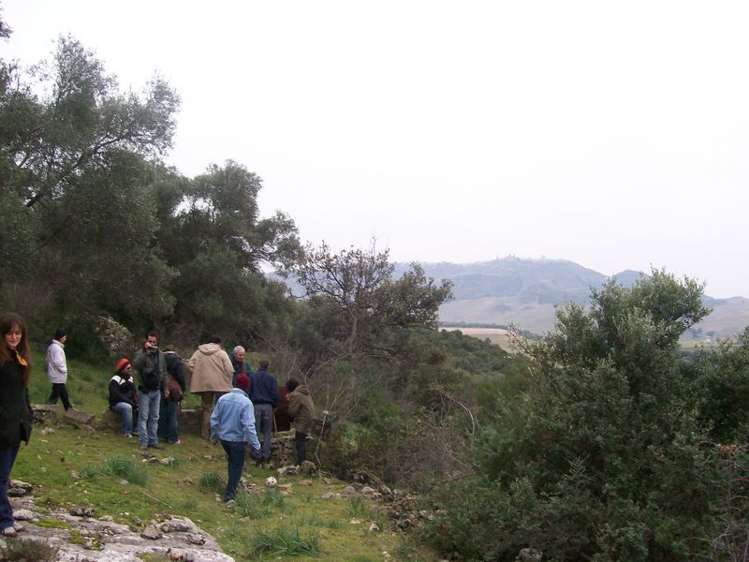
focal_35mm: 36
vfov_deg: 39.7
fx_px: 779
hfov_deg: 51.4
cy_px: 281
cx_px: 374
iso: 80
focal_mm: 6
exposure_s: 1/230
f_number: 2.7
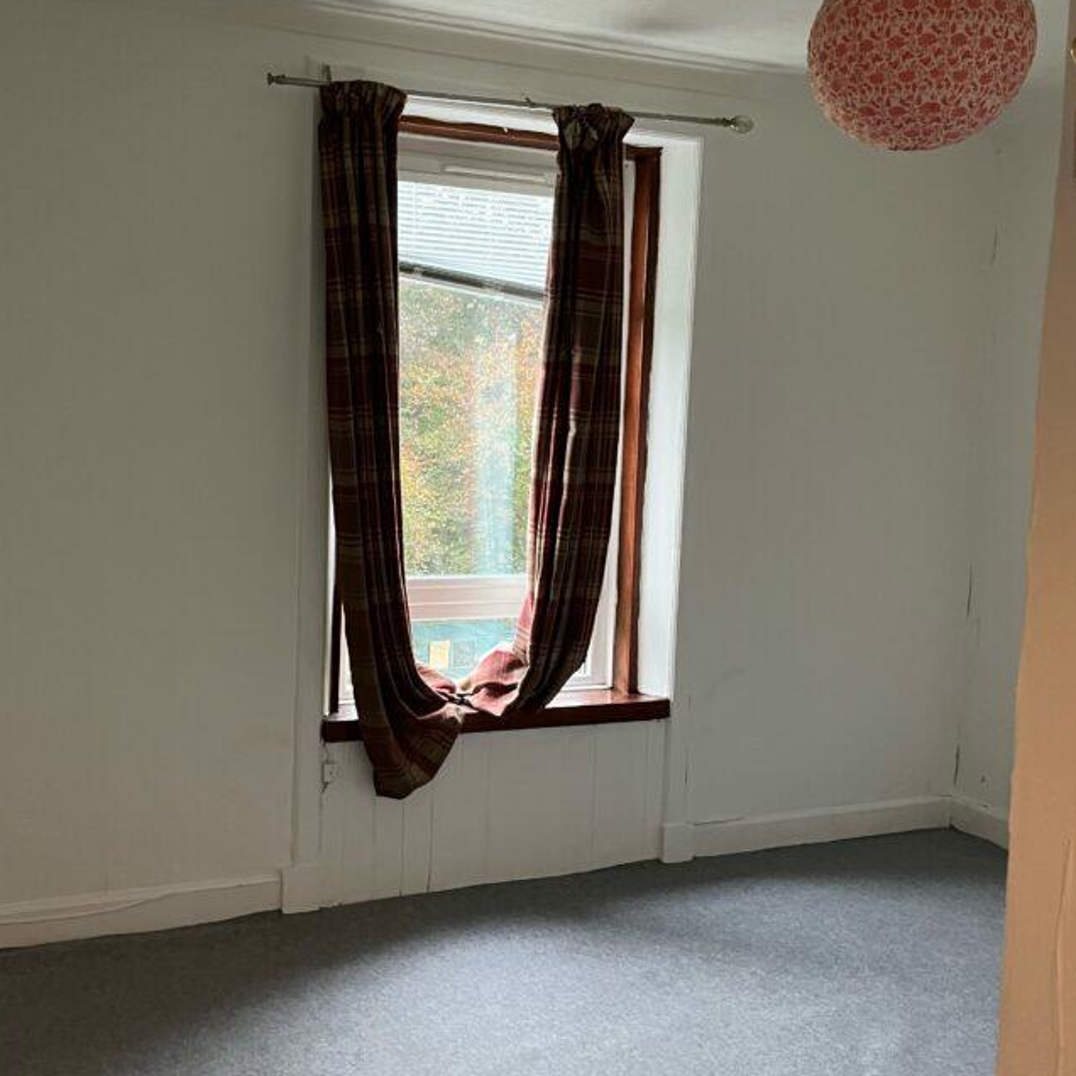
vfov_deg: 44.9
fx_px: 1301
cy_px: 535
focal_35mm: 37
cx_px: 452
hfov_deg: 44.8
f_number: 1.6
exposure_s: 1/50
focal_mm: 5.1
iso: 200
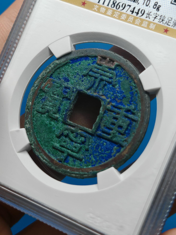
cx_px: 88
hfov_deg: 15.6
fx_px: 644
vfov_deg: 20.7
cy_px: 118
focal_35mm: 95
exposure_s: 1/140
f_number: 1.6
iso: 50
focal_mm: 7.62
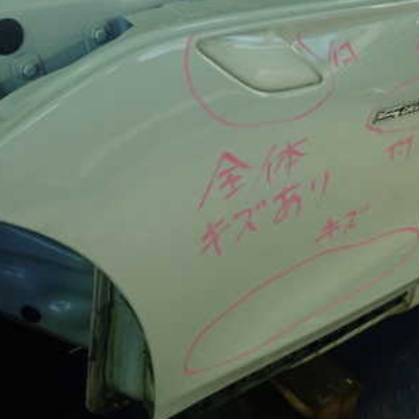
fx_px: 726
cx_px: 254
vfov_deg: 32.2
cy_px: 201
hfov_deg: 32.1
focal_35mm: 53
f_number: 2.3
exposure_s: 1/125
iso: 320
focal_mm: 5.5
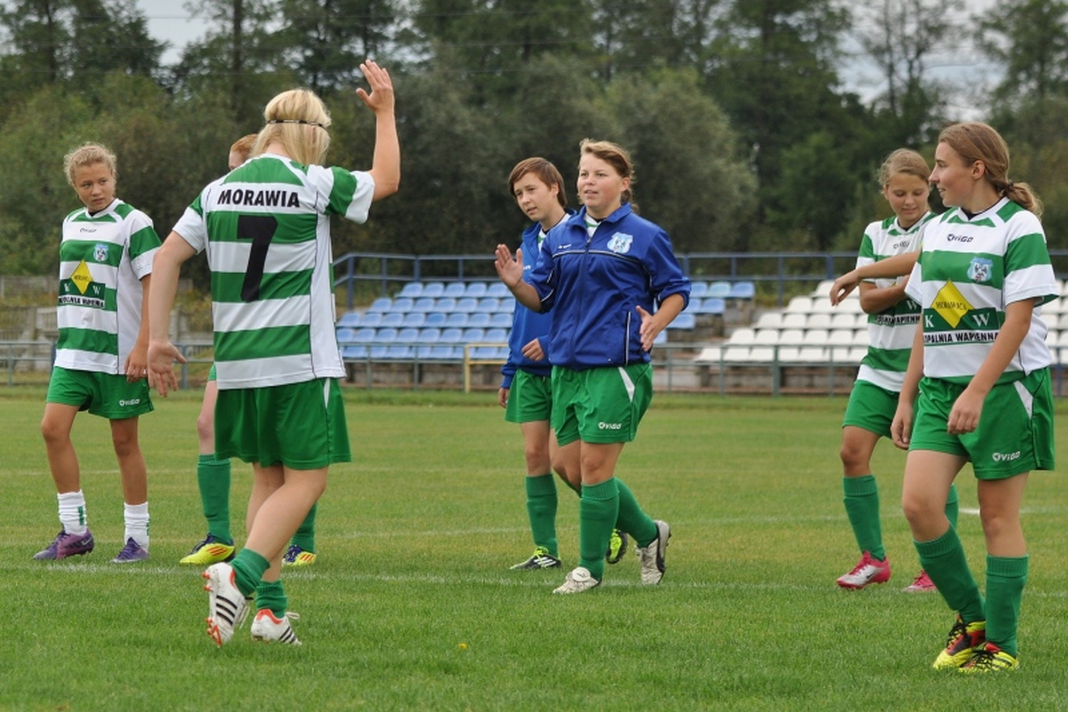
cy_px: 356
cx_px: 534
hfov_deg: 19.5
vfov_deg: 13.0
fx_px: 3114
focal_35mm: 105
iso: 250
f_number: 4
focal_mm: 70
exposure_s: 1/800
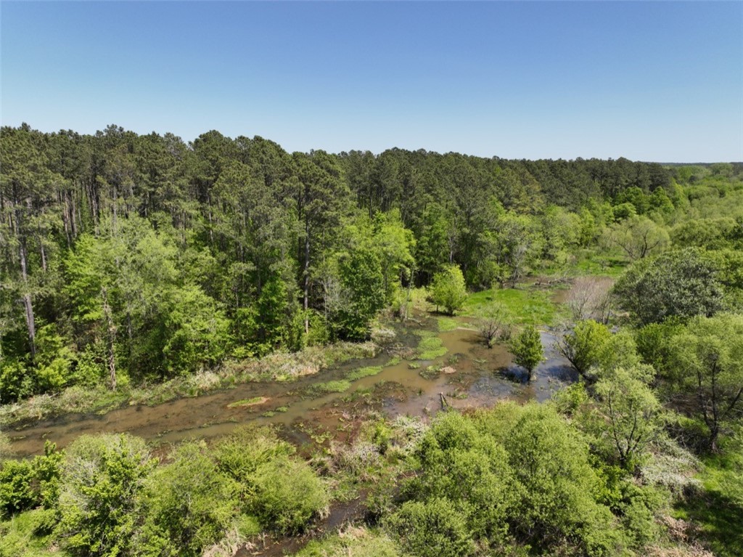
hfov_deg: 71.6
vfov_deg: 56.8
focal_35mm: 24
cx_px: 372
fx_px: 515
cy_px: 278
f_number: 2.8
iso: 100
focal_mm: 12.29
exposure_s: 1/200
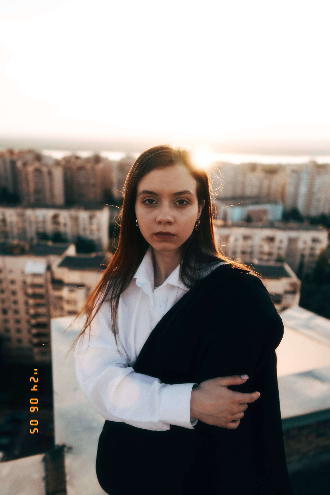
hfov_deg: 53.1
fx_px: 330
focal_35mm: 24
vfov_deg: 73.7
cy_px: 248
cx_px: 165
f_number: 1.4
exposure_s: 1/2400
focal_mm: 16
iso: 80
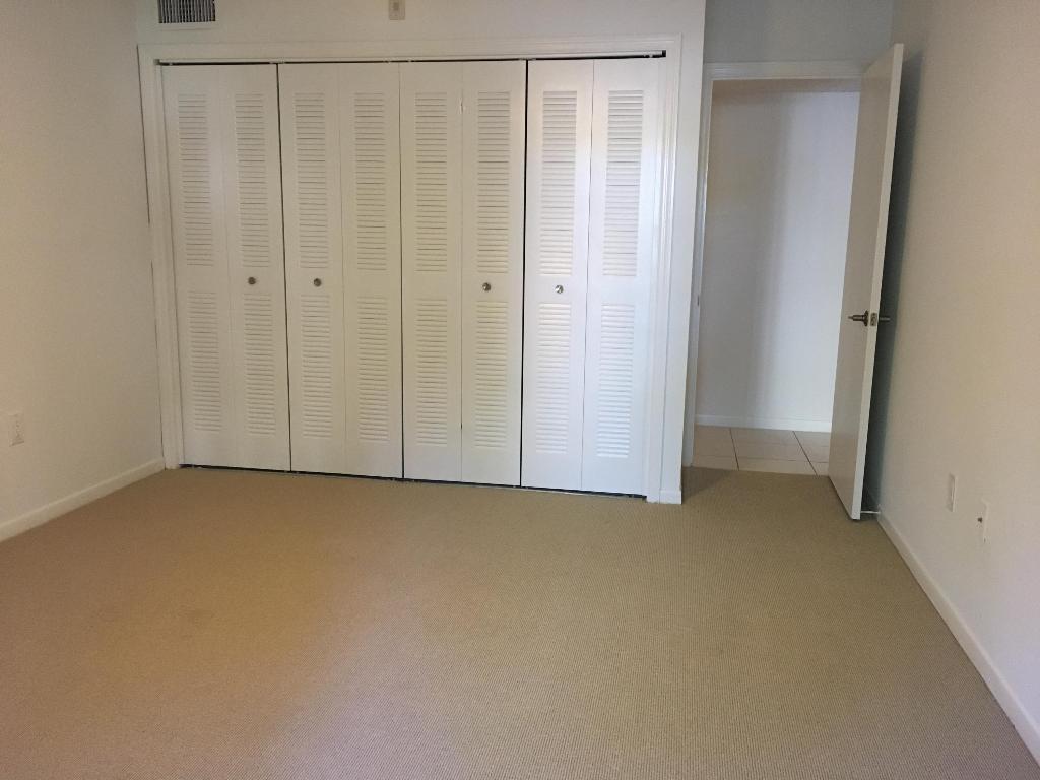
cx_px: 520
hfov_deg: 61.7
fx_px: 871
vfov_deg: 48.2
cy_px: 390
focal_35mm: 29
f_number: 2.2
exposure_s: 1/30
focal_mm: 4.15
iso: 125
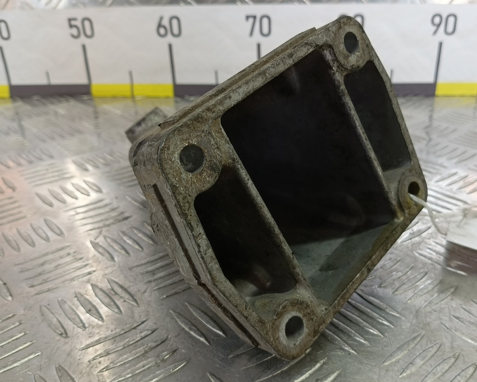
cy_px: 196
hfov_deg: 63.7
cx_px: 276
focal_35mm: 27
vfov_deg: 53.2
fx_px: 381
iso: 103
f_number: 1.6
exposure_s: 1/50
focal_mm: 4.11
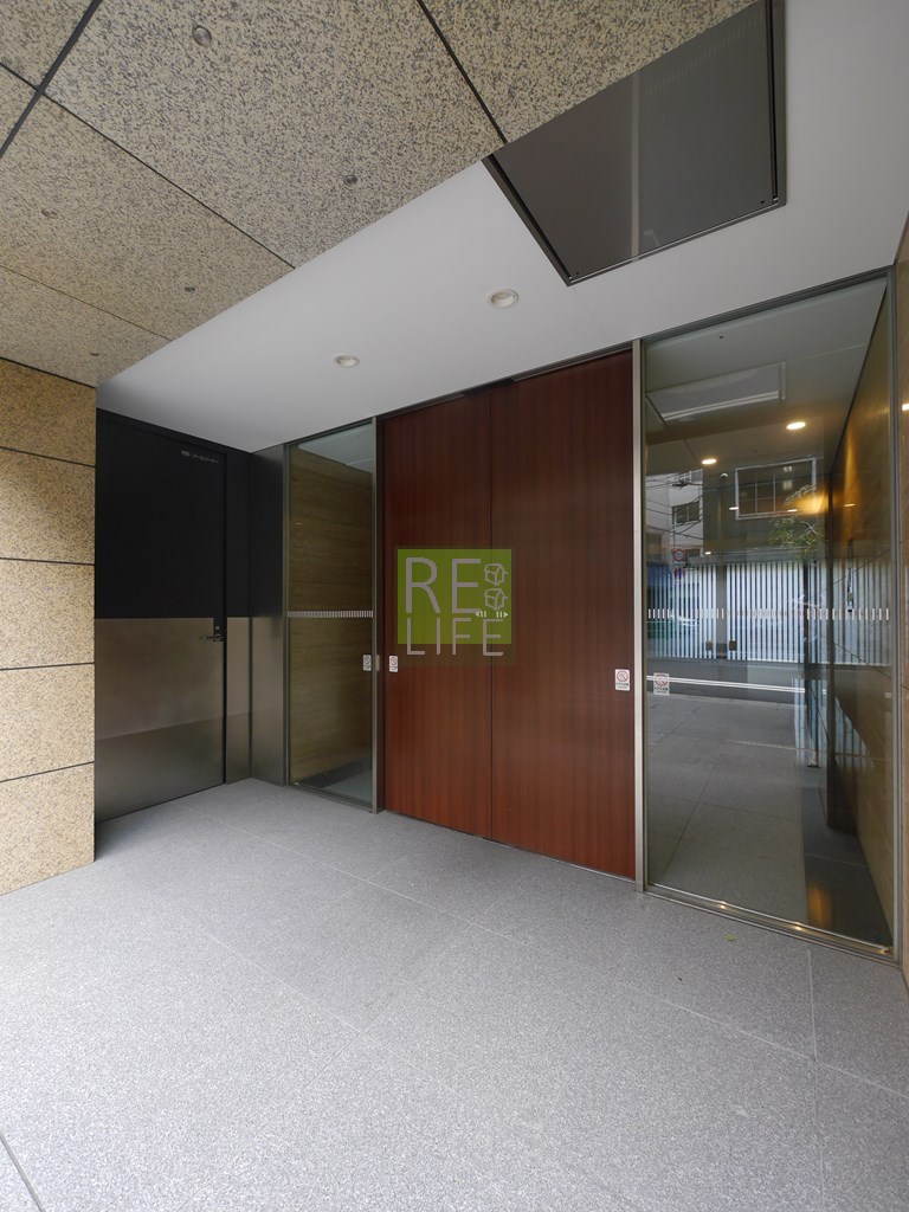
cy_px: 606
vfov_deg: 102.1
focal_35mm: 14
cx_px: 454
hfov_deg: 85.7
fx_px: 490
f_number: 4
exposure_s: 1/60
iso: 400
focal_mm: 7
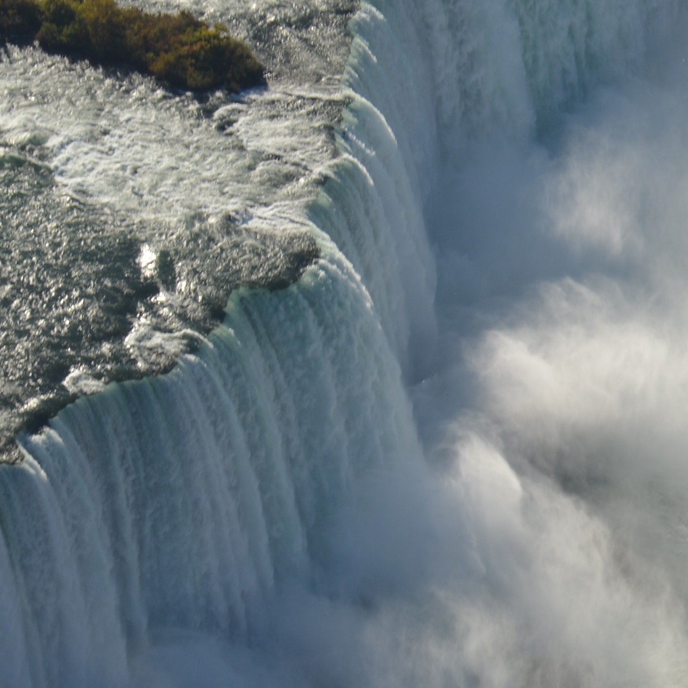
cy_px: 490
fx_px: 7016
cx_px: 914
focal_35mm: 312
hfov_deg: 5.6
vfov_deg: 5.6
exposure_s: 1/250
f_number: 8
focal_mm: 85
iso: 110
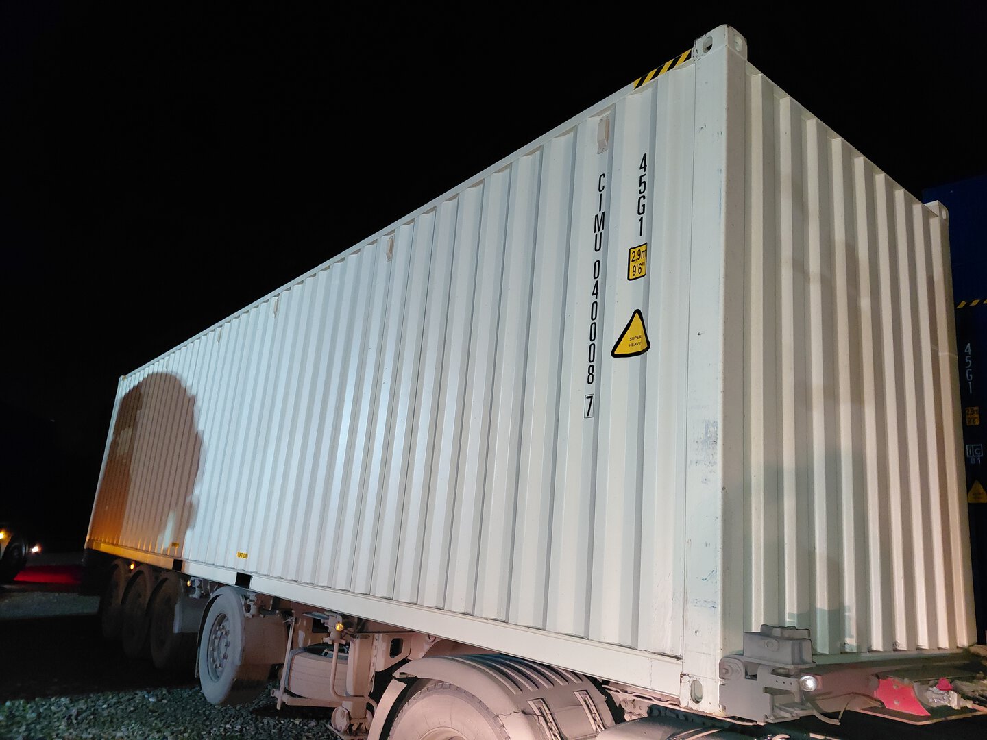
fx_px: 713
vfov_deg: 54.9
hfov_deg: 69.4
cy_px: 370
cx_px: 494
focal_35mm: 25
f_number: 1.8
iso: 800
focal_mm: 4.69
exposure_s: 1/25
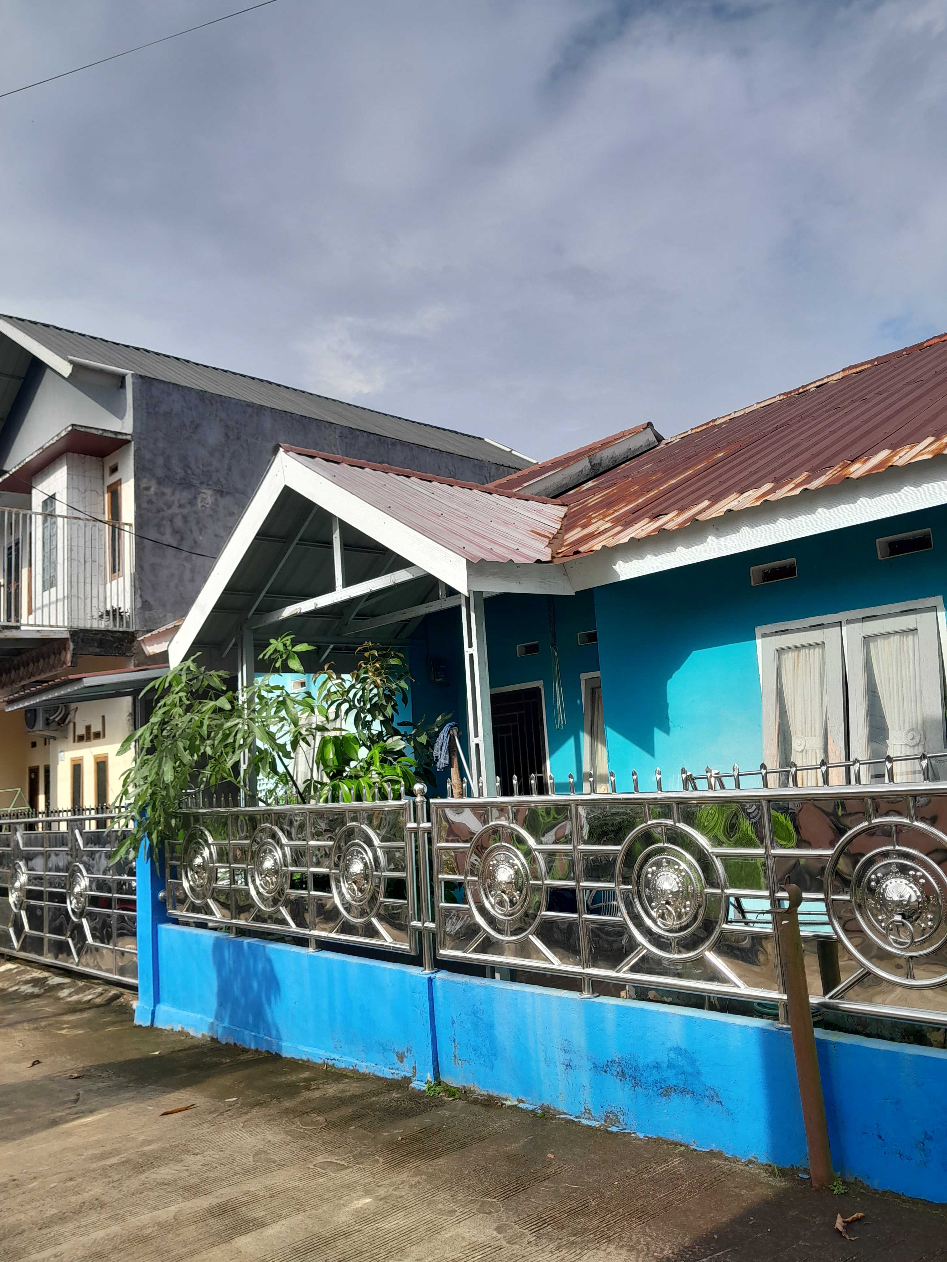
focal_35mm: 27
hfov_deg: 51.4
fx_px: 985
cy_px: 631
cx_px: 474
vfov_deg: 65.3
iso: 40
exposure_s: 1/556
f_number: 1.8
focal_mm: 4
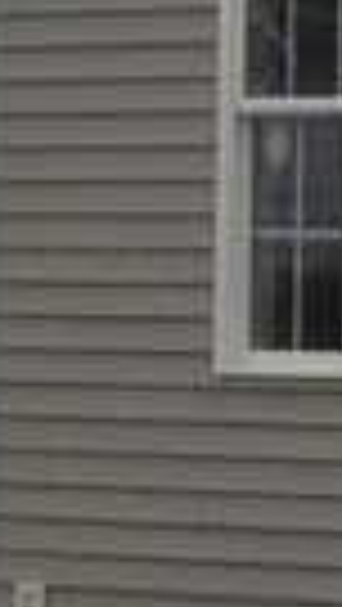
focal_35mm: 376
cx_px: 2216
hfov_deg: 2.9
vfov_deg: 5.7
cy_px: -166
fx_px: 6058
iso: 64
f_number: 2.4
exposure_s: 1/708
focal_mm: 4.28
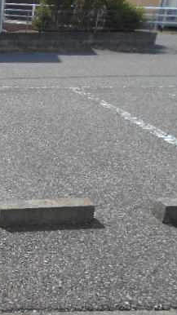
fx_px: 392
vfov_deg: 43.7
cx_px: -73
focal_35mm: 47
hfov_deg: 22.0
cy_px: 166
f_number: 3.2
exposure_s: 1/640
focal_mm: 4.6
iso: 80
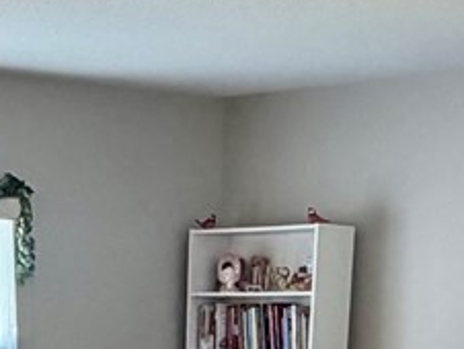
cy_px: 727
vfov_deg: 12.8
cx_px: 107
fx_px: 1328
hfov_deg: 19.6
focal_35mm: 99
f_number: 2.2
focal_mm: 2.22
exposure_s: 1/120
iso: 320
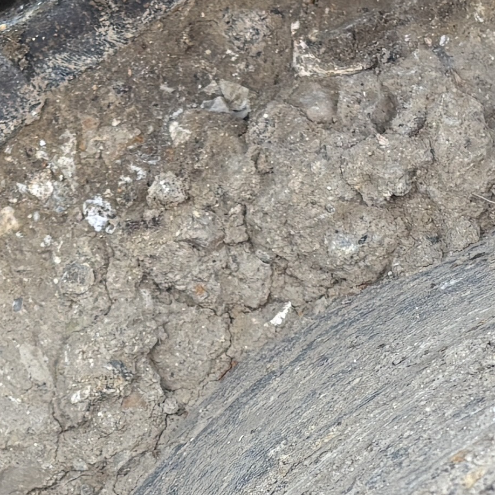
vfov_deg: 12.1
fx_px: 2313
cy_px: 496
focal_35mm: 143
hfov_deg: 12.1
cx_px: 79
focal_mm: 5.96
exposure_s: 1/331
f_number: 1.6
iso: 50
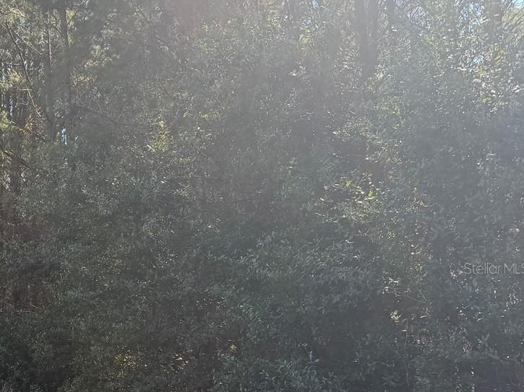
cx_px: -46
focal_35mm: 53
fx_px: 802
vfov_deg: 27.3
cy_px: 268
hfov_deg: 32.1
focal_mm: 6.76
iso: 100
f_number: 1.78
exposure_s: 1/1337
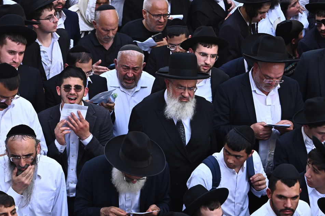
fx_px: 1299
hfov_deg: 14.3
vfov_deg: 9.5
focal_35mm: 144
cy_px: 106
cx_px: 163
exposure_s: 1/160
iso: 320
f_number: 8
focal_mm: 98
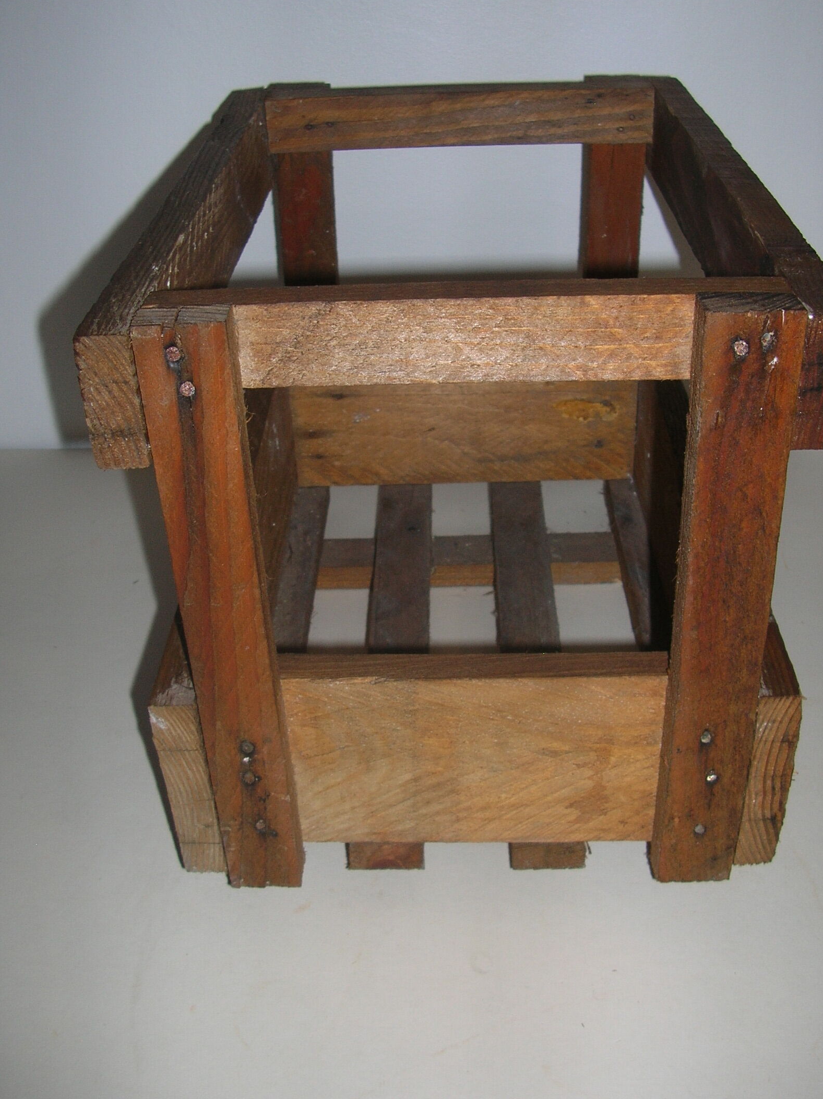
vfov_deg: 49.0
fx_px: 1206
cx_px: 413
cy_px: 515
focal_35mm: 38
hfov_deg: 37.7
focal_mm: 5.8
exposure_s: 1/60.1
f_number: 2.8
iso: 50
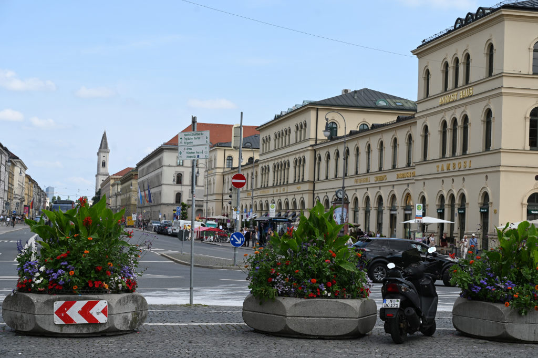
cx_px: 269
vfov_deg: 21.2
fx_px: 956
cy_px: 179
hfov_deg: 31.4
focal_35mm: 64
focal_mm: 64
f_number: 7.1
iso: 100
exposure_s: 1/320
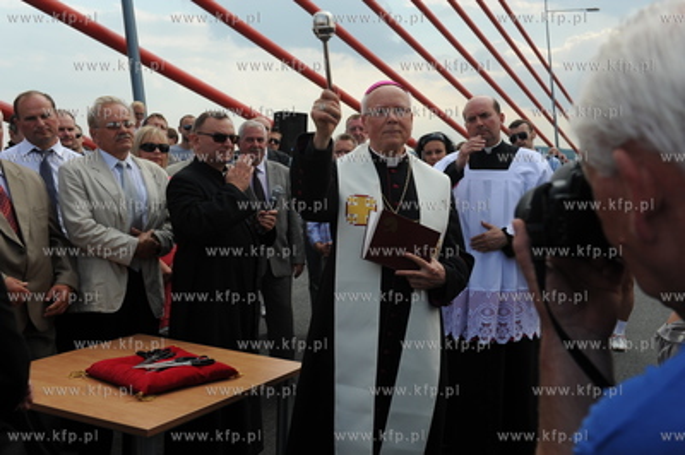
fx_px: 798
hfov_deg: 46.4
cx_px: 342
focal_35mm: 42
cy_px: 228
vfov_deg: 31.8
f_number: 7.1
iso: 200
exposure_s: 1/200
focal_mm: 42
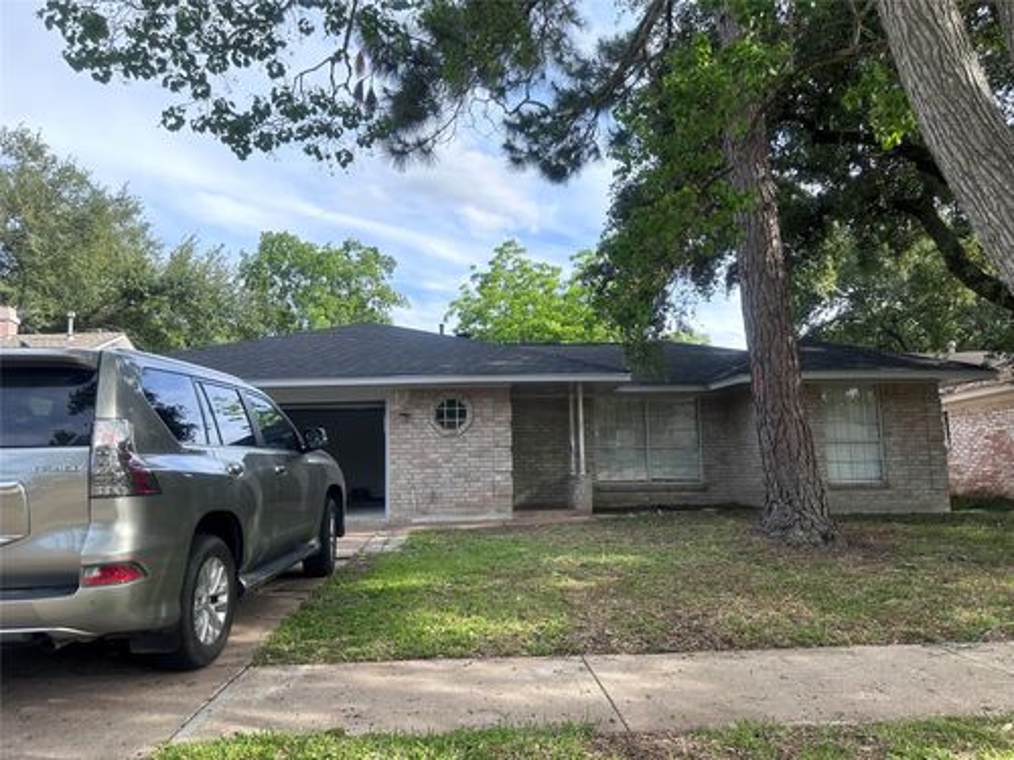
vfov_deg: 56.8
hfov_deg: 71.6
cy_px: 380
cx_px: 507
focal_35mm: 24
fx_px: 703
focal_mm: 6.86
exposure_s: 1/1473
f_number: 1.78
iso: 80
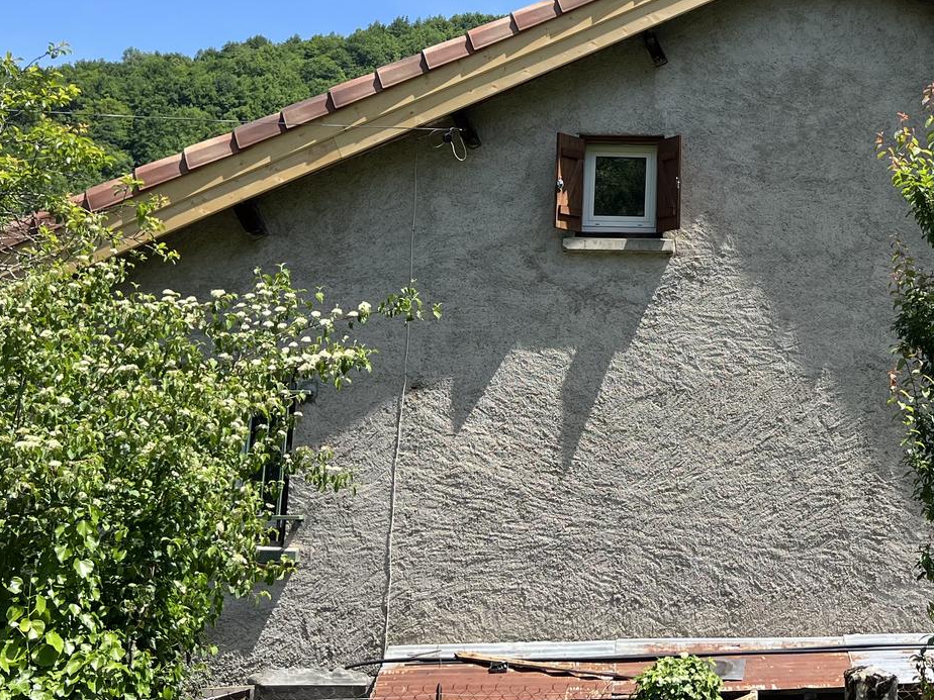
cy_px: 127
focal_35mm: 54
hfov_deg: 34.4
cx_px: 757
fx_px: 1457
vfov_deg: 26.5
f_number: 1.5
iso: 50
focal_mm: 5.7
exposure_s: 1/3077
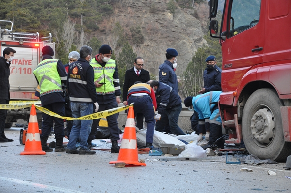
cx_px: 146
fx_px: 1090
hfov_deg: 15.2
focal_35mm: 135
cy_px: 96
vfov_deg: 10.1
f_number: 5.6
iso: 800
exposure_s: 1/80
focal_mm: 90
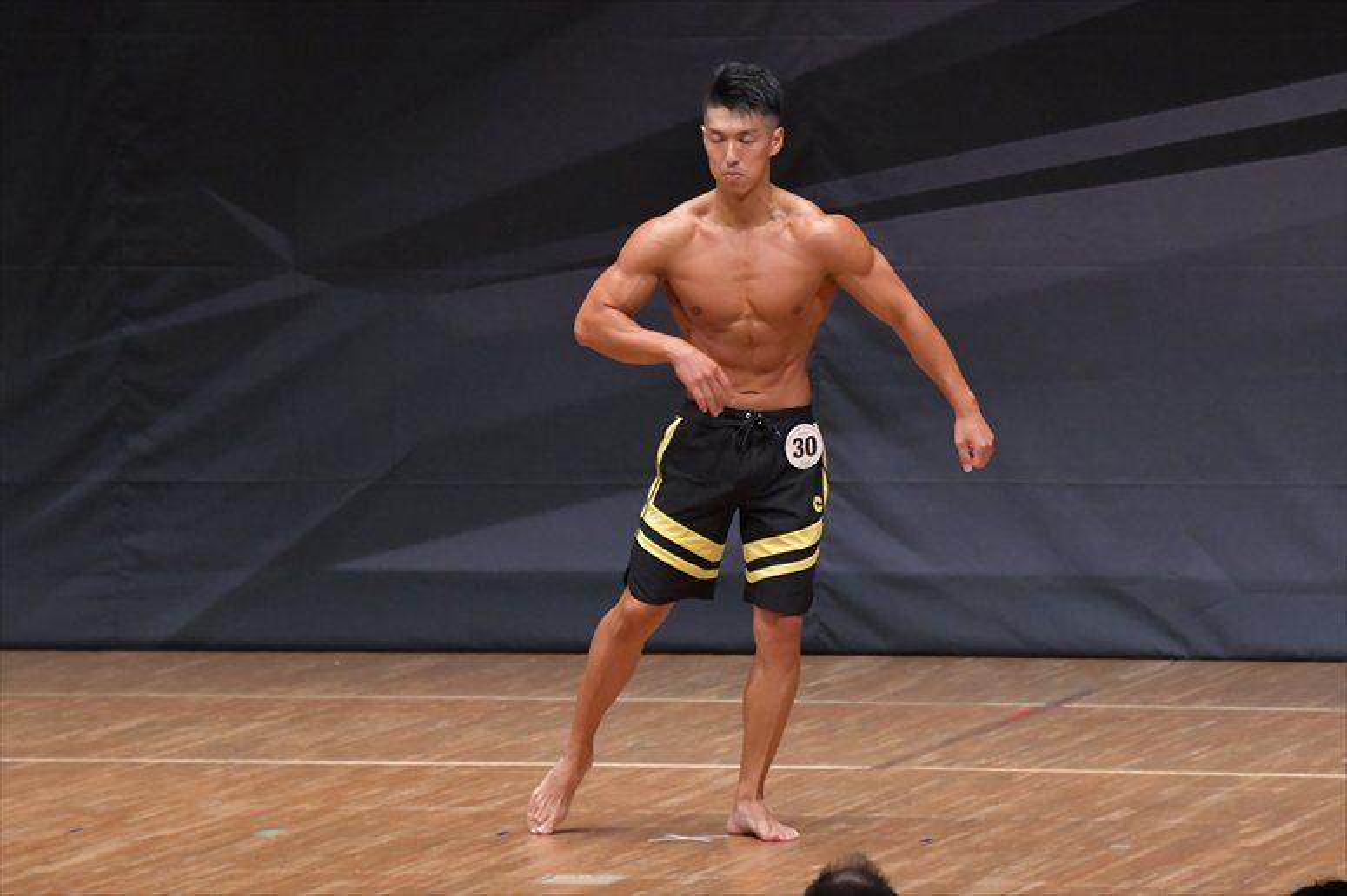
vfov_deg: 4.8
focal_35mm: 285
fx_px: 10659
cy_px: 448
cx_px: 674
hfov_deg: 7.2
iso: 6400
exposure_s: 1/400
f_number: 5.6
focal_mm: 190
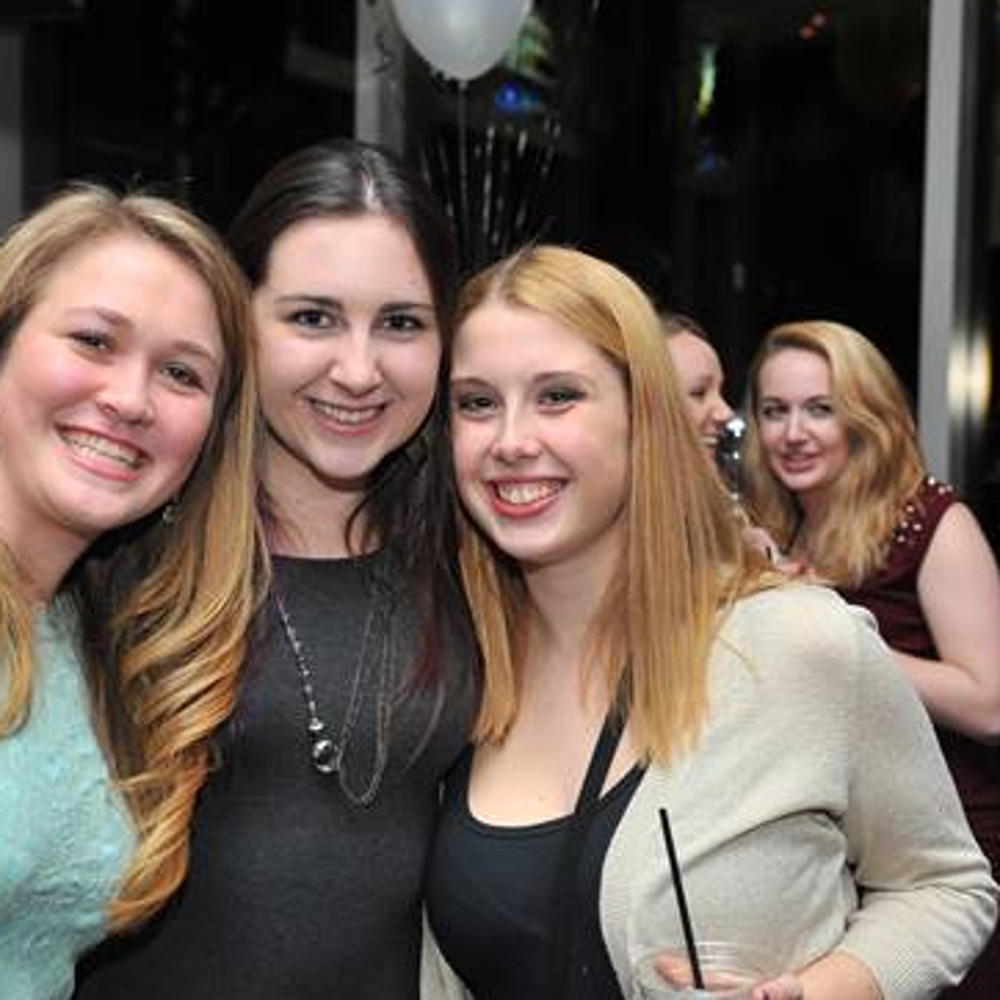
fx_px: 2026
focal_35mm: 62
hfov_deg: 27.5
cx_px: 326
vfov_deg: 27.7
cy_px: 500
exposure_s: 1/100
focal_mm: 48
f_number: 5
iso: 800
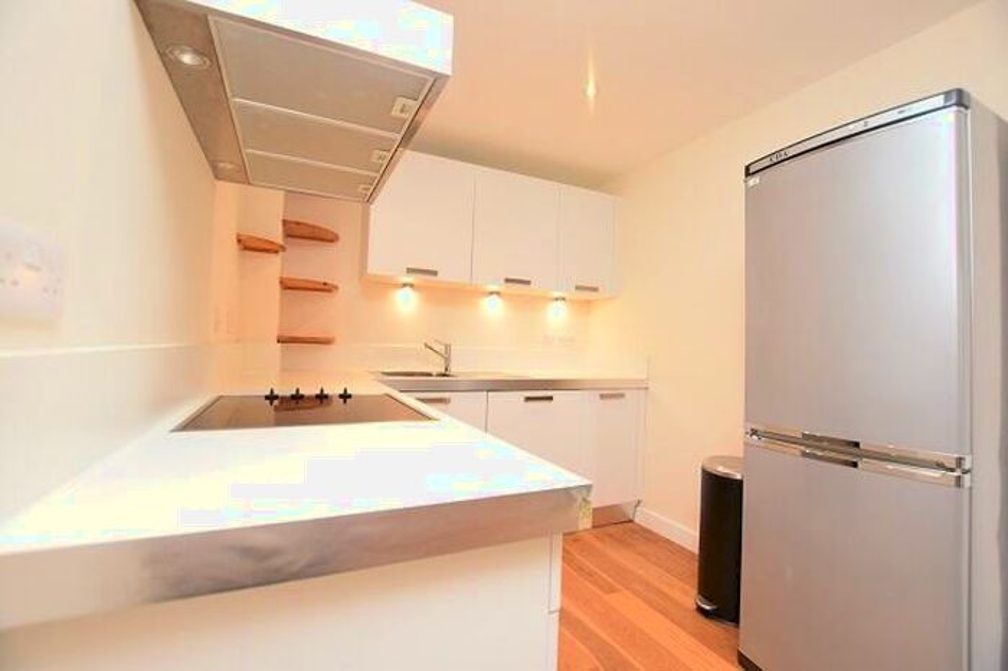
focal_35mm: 15
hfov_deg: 100.4
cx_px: 504
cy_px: 336
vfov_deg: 77.3
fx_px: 420
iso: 800
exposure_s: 1/80
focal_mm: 10
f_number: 4.5
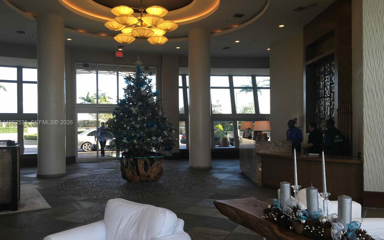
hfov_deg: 61.2
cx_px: 191
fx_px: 324
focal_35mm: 31
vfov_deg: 40.6
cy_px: 123
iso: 32
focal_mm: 4.15
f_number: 2.2
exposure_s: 1/60
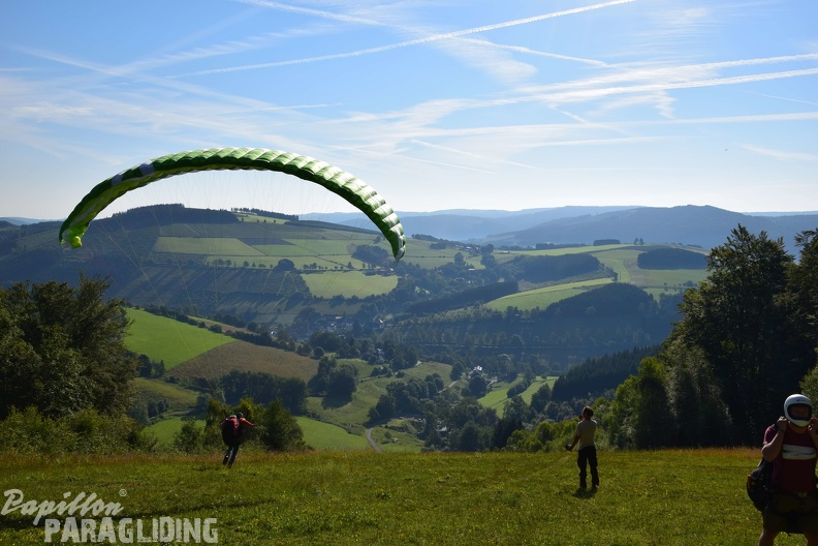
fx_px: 750
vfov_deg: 40.0
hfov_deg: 57.2
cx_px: 409
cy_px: 273
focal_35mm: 33
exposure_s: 1/640
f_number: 11
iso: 200
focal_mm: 22
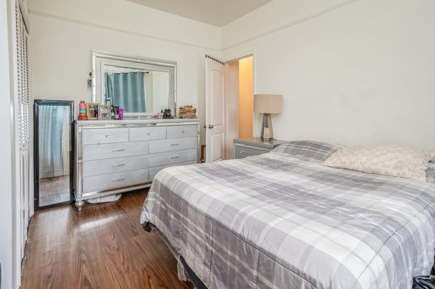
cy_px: 144
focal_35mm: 18
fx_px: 211
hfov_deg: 91.7
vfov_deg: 68.8
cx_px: 218
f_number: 11
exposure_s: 1/1.67
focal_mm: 17.5
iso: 200
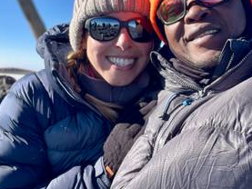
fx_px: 379
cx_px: 168
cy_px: 65
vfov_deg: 27.9
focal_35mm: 52
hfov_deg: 36.4
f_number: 2.2
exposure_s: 1/347
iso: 32
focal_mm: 2.71
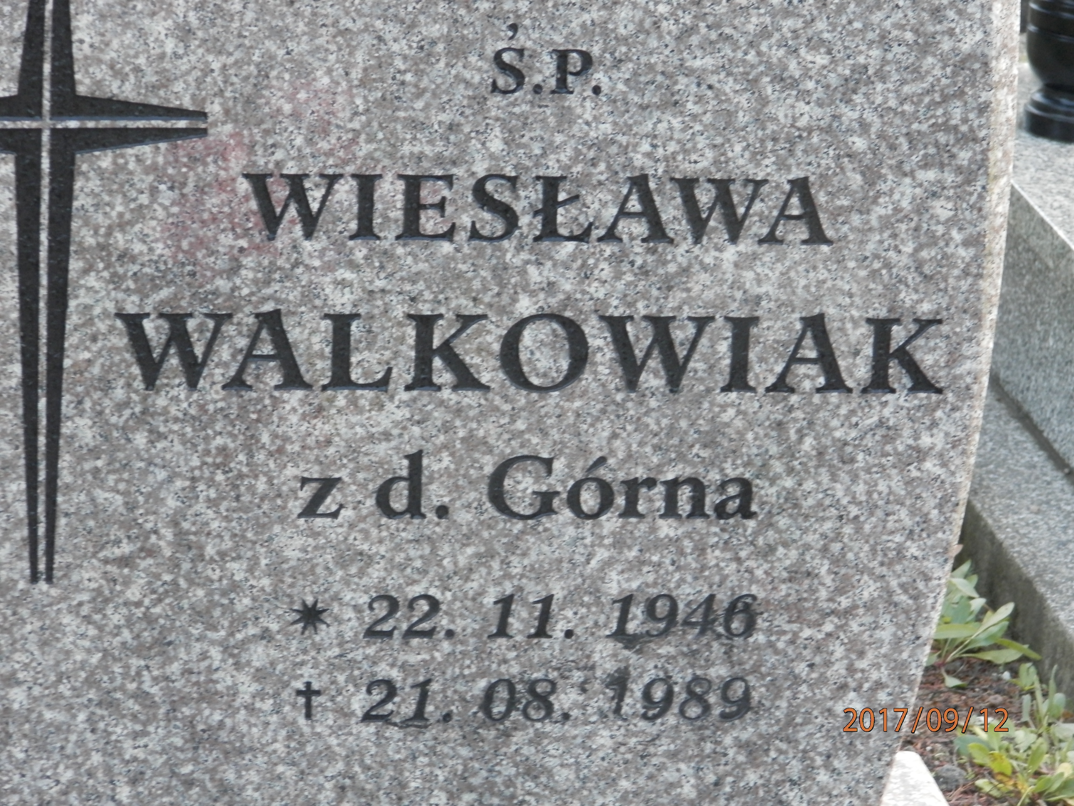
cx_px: 537
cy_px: 403
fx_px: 4095
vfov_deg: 11.2
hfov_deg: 14.9
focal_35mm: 132
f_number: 4.7
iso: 200
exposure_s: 1/20
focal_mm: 23.6
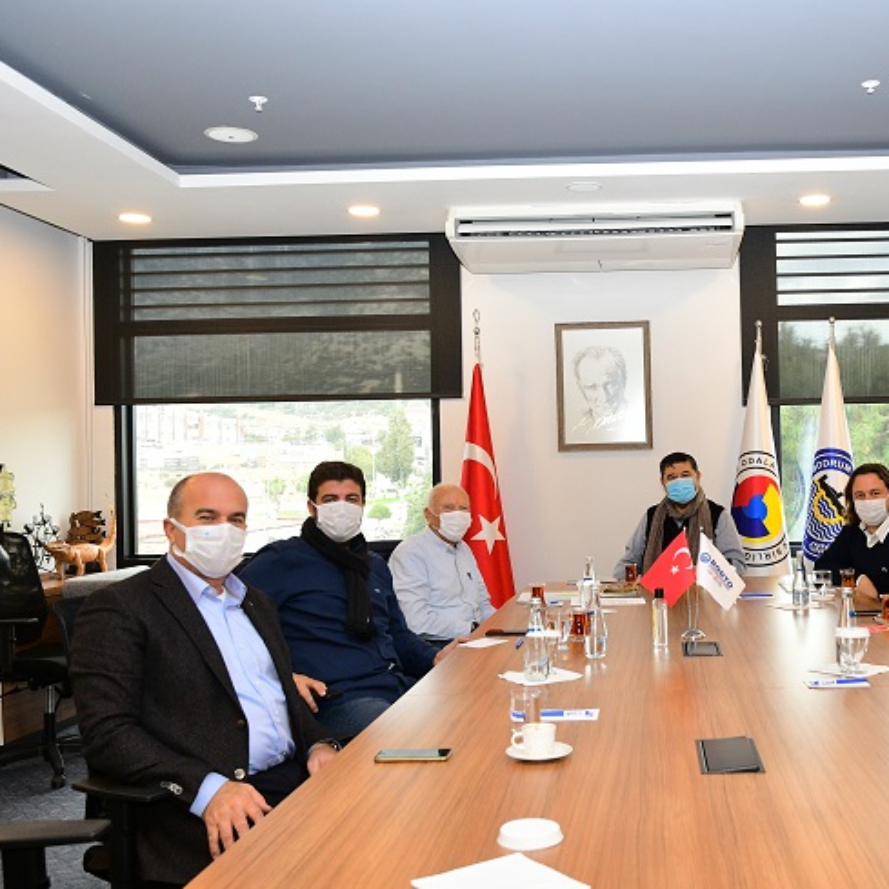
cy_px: 444
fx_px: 1065
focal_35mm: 37
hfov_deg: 44.1
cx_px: 647
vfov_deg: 45.3
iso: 1250
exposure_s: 1/125
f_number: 4.5
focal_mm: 19
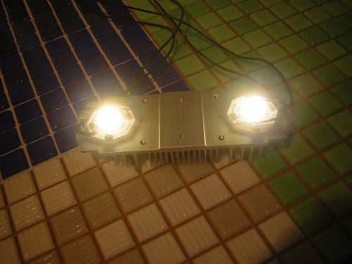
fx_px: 366
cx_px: 176
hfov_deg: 51.4
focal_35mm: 36
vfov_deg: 39.7
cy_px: 132
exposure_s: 1/50.7
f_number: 2.6
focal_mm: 4.7
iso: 50
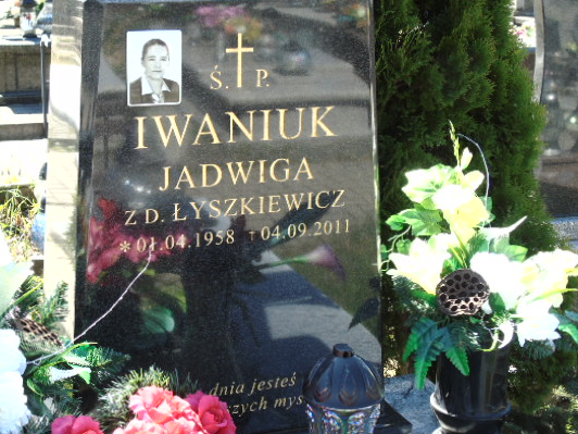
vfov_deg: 22.6
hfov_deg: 29.8
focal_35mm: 65
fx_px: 1085
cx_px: 236
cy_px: 211
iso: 80
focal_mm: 9.6
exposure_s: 1/125
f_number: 4.3
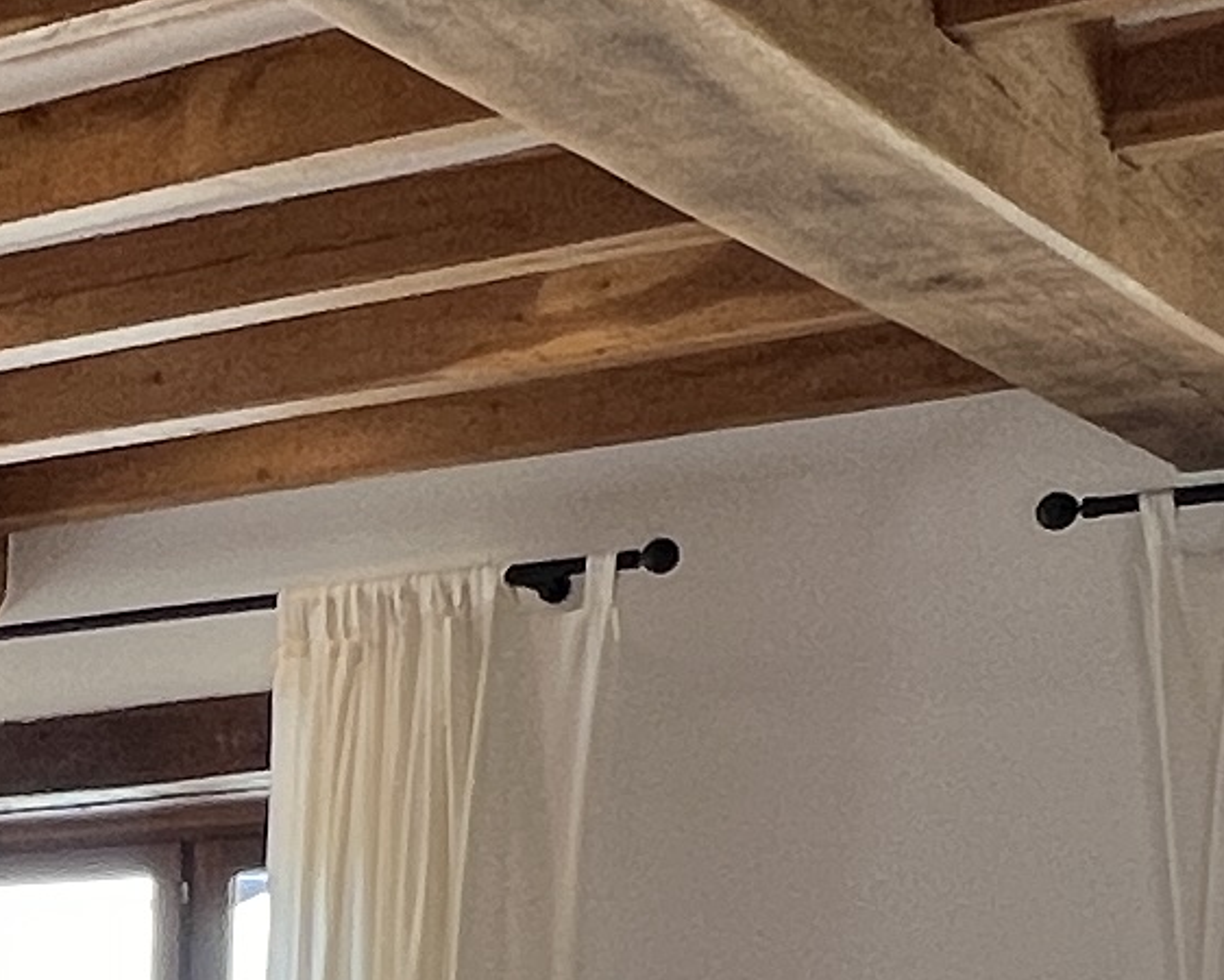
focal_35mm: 91
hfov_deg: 18.2
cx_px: -710
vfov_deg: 15.8
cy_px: 1370
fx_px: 3298
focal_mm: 1.57
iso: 80
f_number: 1.8
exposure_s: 1/100
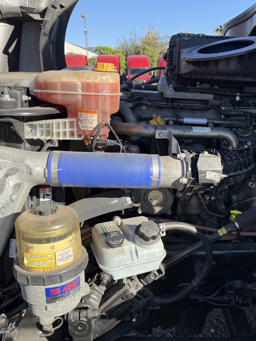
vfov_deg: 55.3
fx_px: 325
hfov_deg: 42.5
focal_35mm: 33
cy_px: 175
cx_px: 166
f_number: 1.78
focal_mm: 6.76
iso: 80
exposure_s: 1/1410
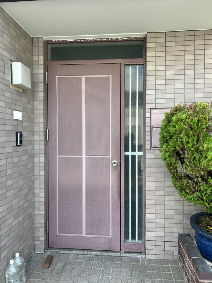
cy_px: 142
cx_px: 106
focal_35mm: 26
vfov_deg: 67.3
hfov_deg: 53.1
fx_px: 212
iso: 50
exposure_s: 1/572
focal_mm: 5.7
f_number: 1.5
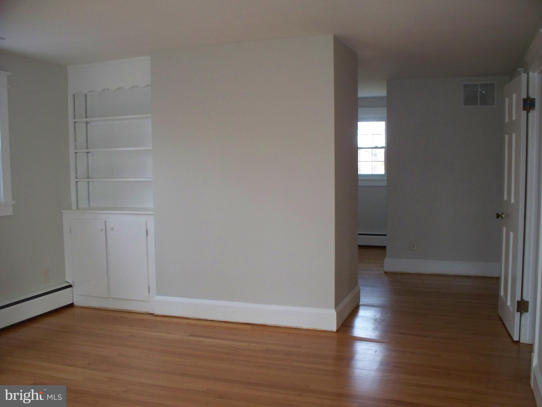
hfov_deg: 51.4
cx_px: 271
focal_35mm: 36
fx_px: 564
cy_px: 204
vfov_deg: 39.7
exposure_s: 1/60
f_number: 2.8
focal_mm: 7.54
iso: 200
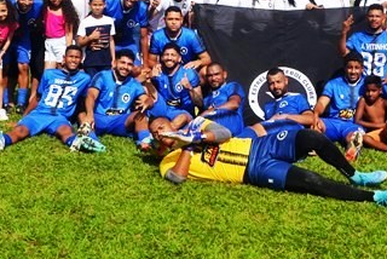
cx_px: 249
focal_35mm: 72
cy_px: 47
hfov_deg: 27.9
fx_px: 775
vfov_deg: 18.8
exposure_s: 1/320
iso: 100
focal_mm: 24
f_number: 8
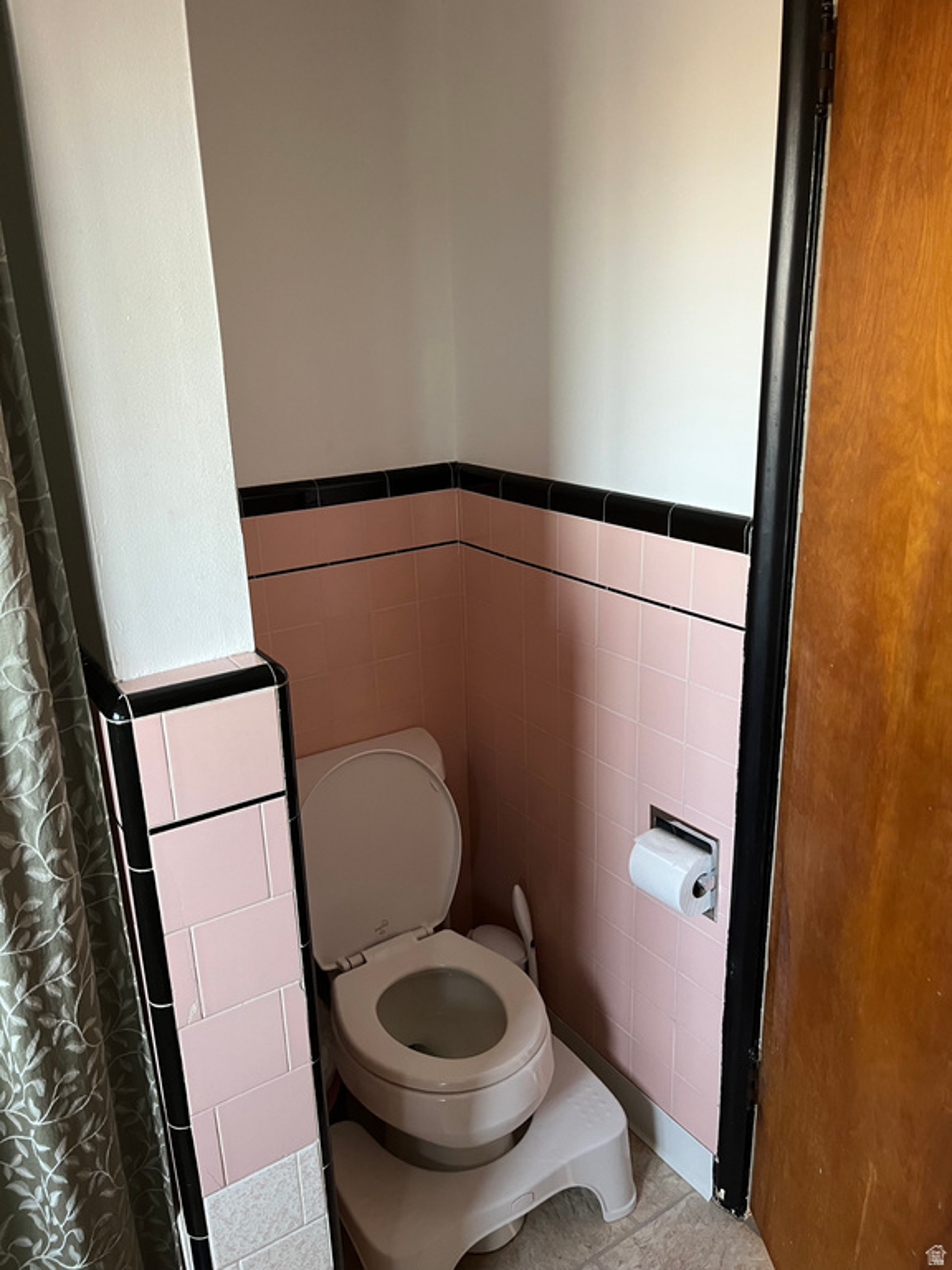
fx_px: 953
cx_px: 476
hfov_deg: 53.1
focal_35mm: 26
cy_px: 635
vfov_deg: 67.3
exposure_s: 1/60
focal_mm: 5.1
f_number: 1.6
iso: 200
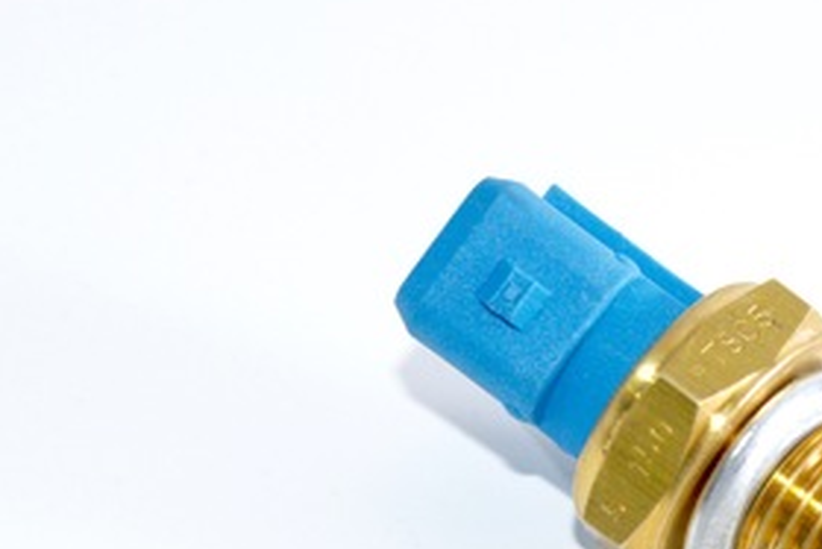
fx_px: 14666
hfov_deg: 3.2
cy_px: 498
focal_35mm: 642
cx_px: 784
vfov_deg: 2.1
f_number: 13
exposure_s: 1/250
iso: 1600
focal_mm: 300
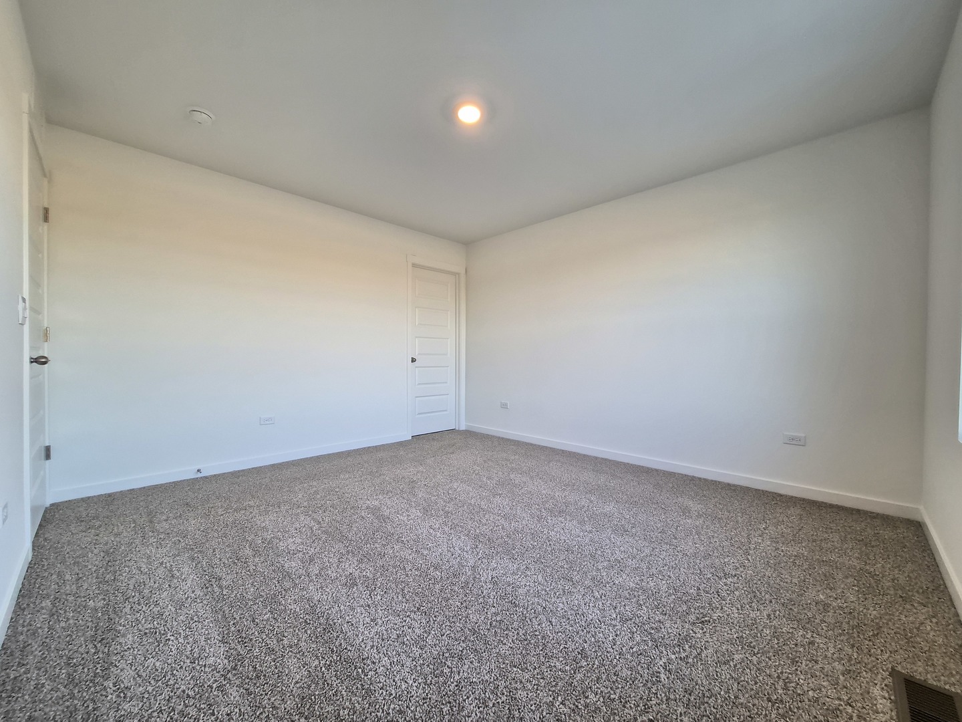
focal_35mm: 13
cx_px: 481
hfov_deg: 106.2
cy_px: 361
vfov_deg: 89.9
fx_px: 361
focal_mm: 1.7
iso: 125
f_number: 2.2
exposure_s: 1/60
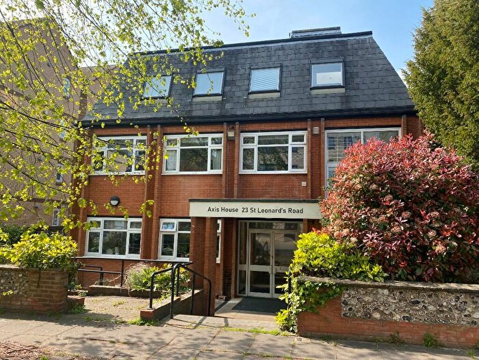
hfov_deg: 67.3
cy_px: 180
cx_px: 240
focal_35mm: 26
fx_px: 360
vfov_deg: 53.1
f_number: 1.8
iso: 32
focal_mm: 4.25
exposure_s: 1/788
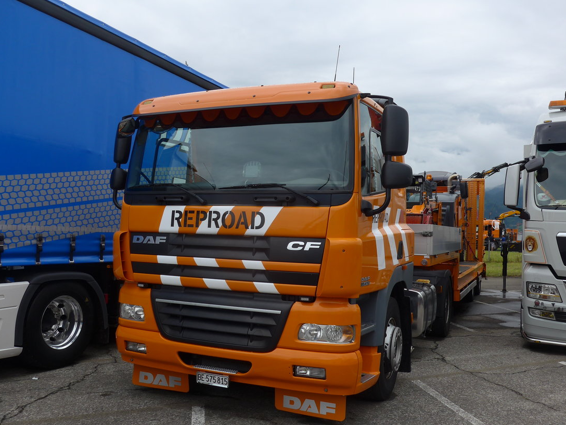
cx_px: 285
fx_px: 523
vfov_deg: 44.1
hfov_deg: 56.8
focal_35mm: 32
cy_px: 222
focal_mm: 6
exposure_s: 1/800
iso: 80
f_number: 2.8
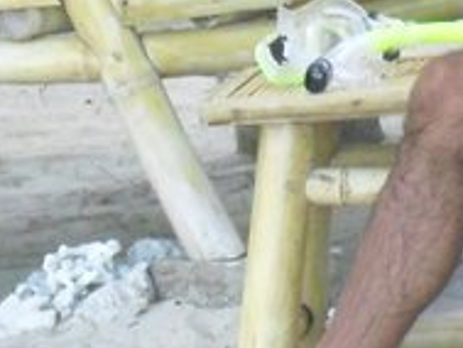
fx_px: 6411
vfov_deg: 3.1
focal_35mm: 479
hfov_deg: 4.1
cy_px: -208
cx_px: 600
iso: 400
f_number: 5.2
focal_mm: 18.6
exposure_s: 1/100
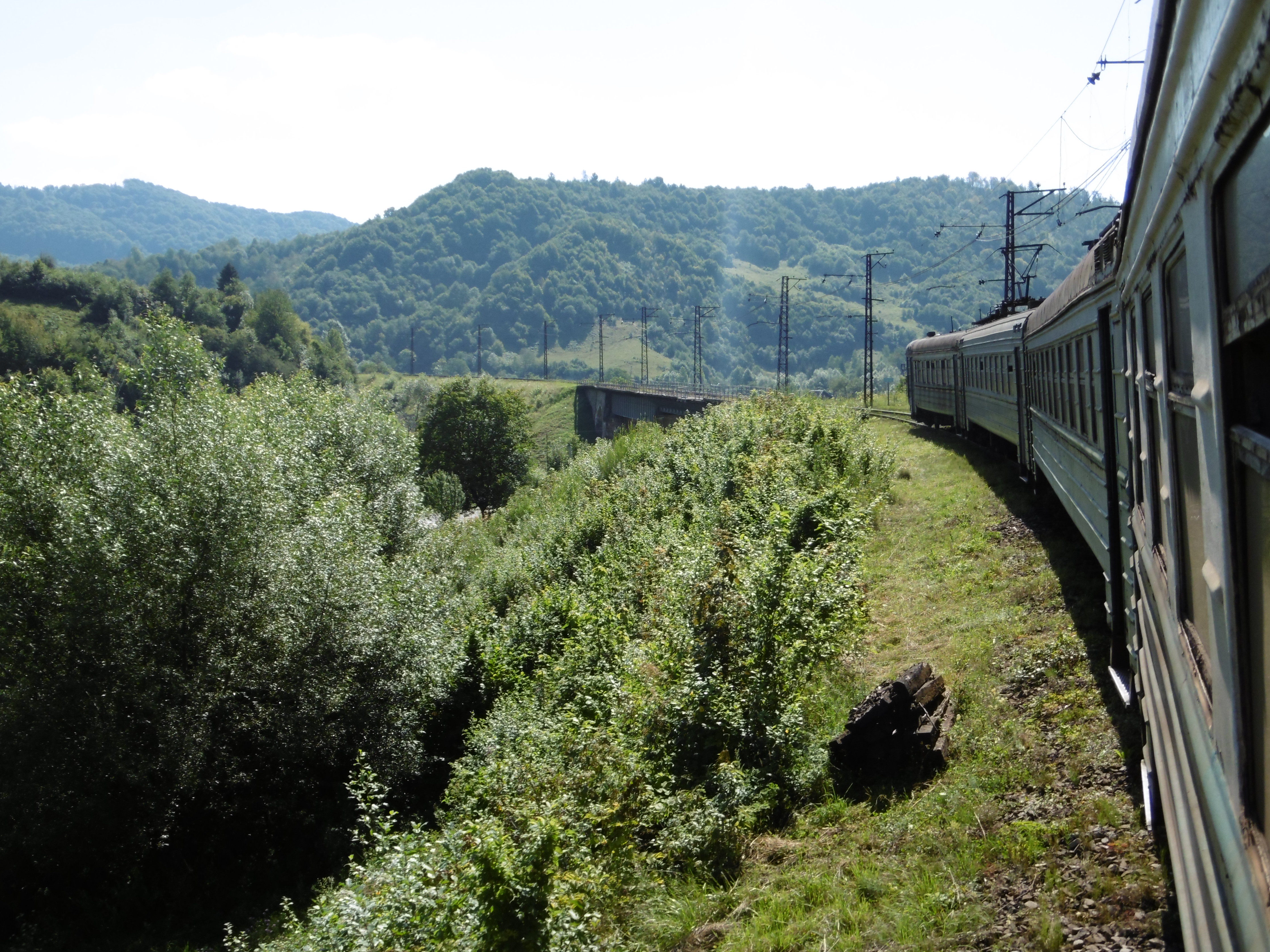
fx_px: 1431
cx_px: 643
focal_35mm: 39
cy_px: 486
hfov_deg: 47.9
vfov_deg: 36.8
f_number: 3.7
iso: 100
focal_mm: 6.8
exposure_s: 1/500
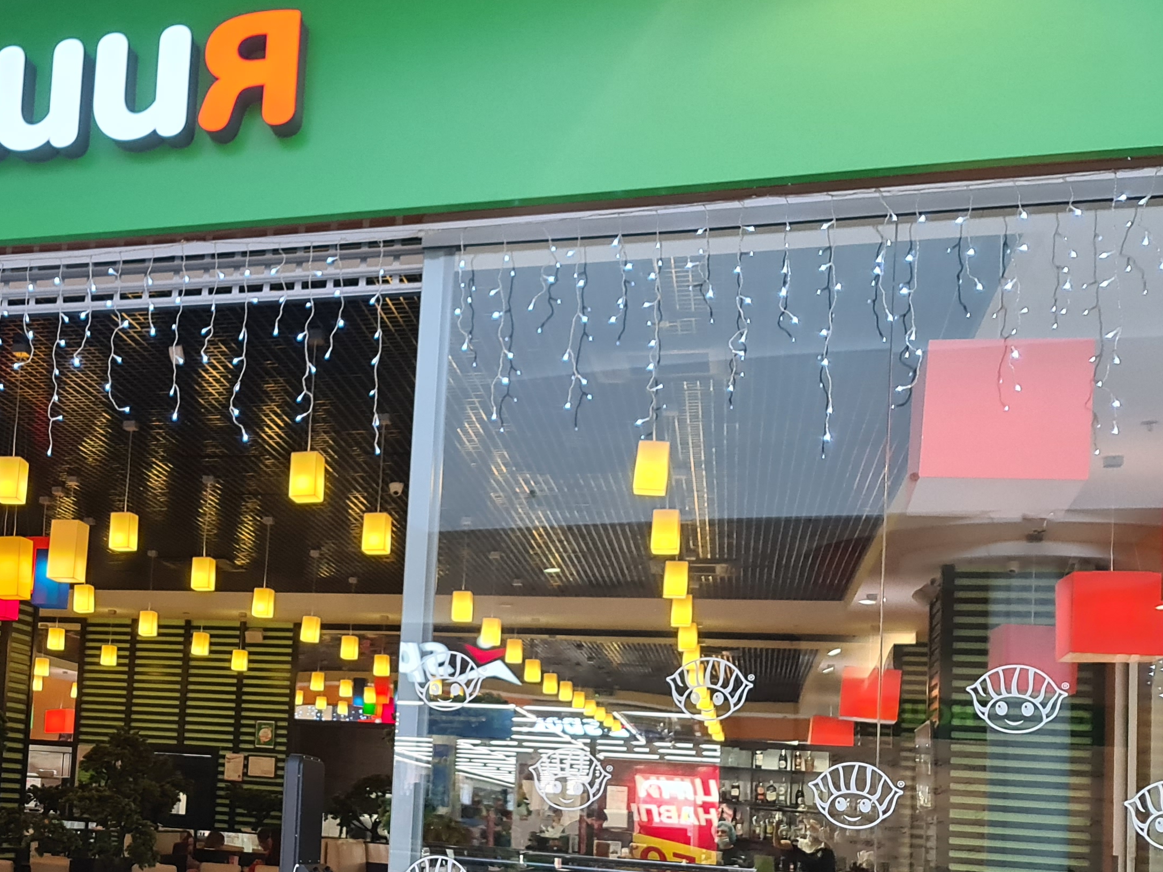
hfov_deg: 38.2
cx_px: 100
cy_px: 617
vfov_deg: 31.1
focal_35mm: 46
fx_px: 1545
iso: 320
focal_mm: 7
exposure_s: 1/100
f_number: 1.8
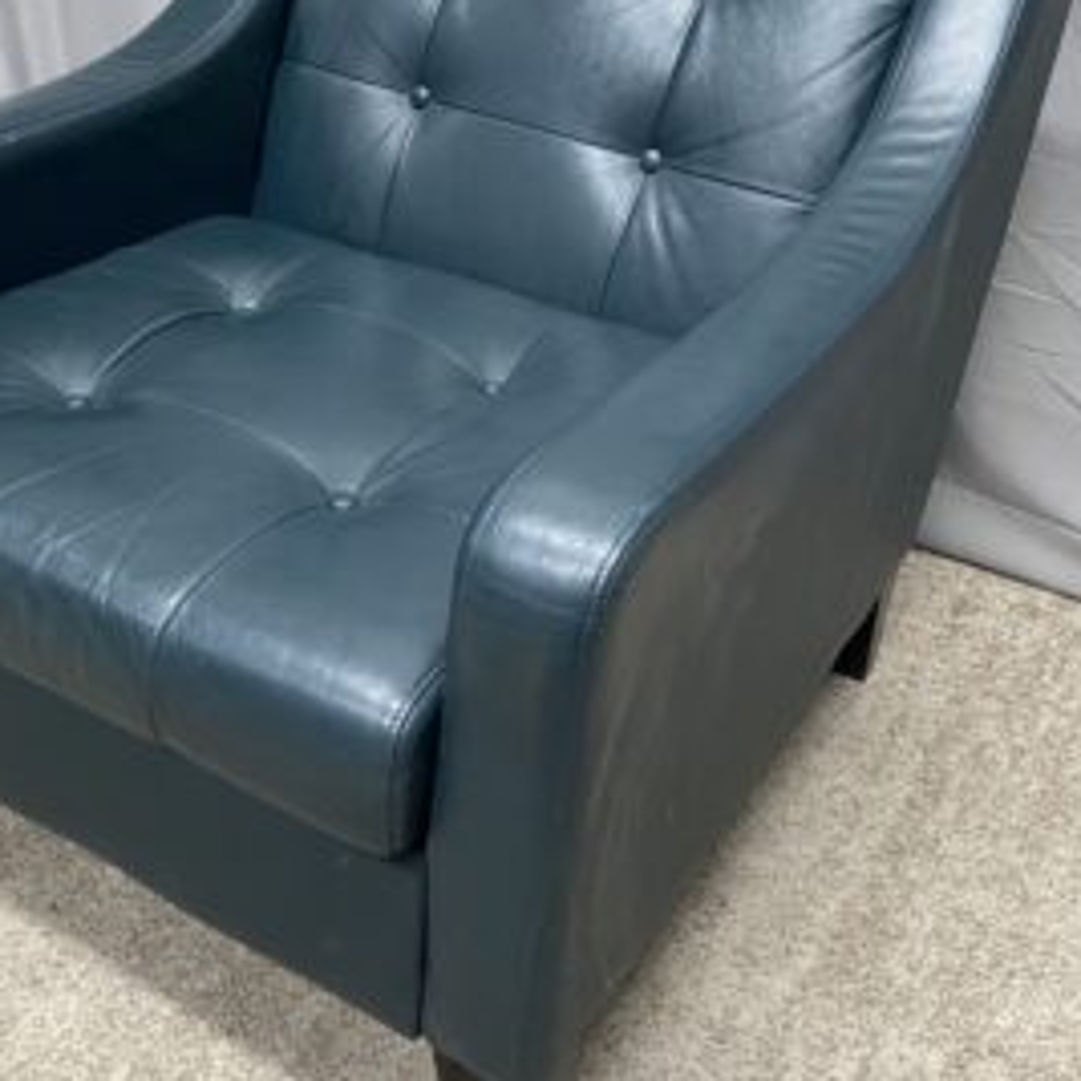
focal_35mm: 43
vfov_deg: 39.1
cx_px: 389
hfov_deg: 38.8
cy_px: 488
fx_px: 1519
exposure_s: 1/60
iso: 500
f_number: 1.8
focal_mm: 4.25
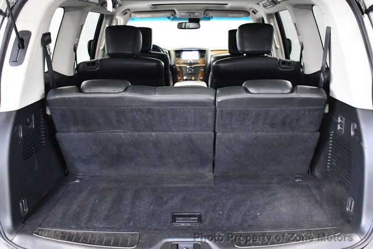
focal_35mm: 36
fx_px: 373
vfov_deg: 36.9
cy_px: 124
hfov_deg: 53.1
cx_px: 186
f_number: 3.5
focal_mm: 18
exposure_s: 1/60
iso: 7200
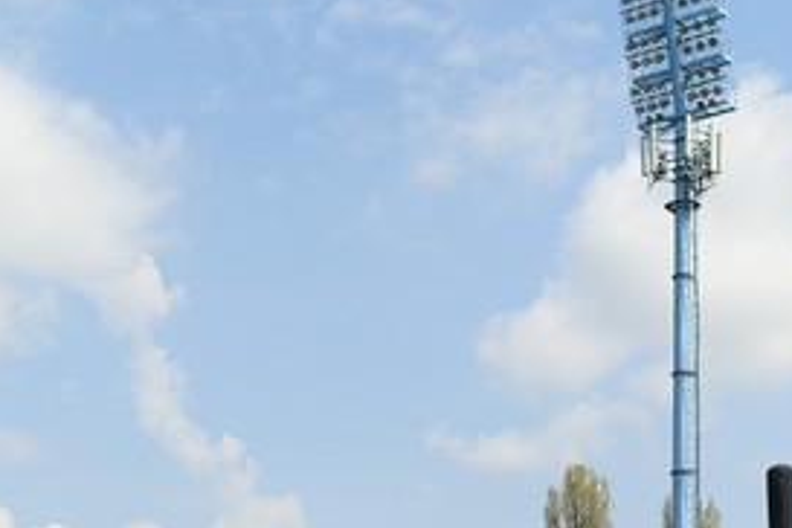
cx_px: 392
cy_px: 675
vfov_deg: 17.8
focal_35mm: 72
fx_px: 1584
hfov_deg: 28.1
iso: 100
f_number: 2.8
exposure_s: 1/2500
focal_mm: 24
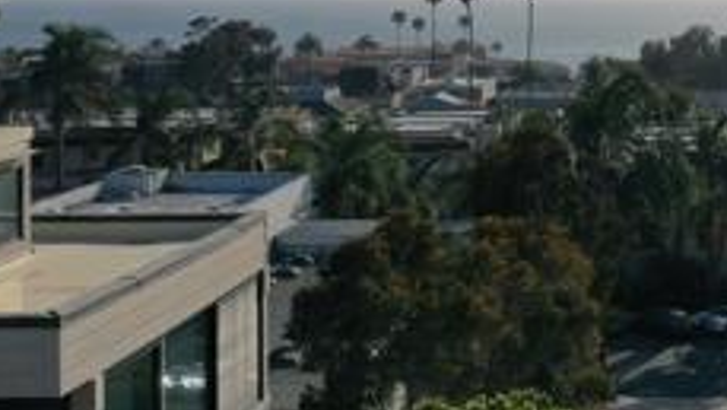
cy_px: 24
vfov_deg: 14.6
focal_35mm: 82
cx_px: 695
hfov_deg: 24.9
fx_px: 1581
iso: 100
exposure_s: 1/1250
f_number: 7.1
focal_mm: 10.26
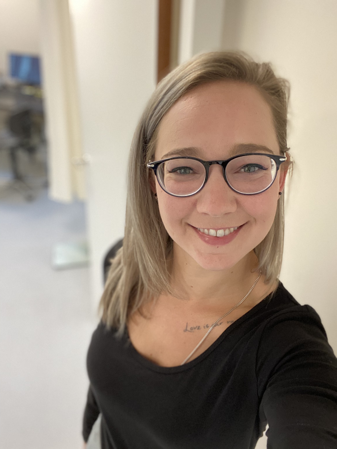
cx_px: 168
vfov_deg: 60.0
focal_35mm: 30
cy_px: 224
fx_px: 389
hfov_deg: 46.8
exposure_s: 1/47
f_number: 2.2
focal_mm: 2.71
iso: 400
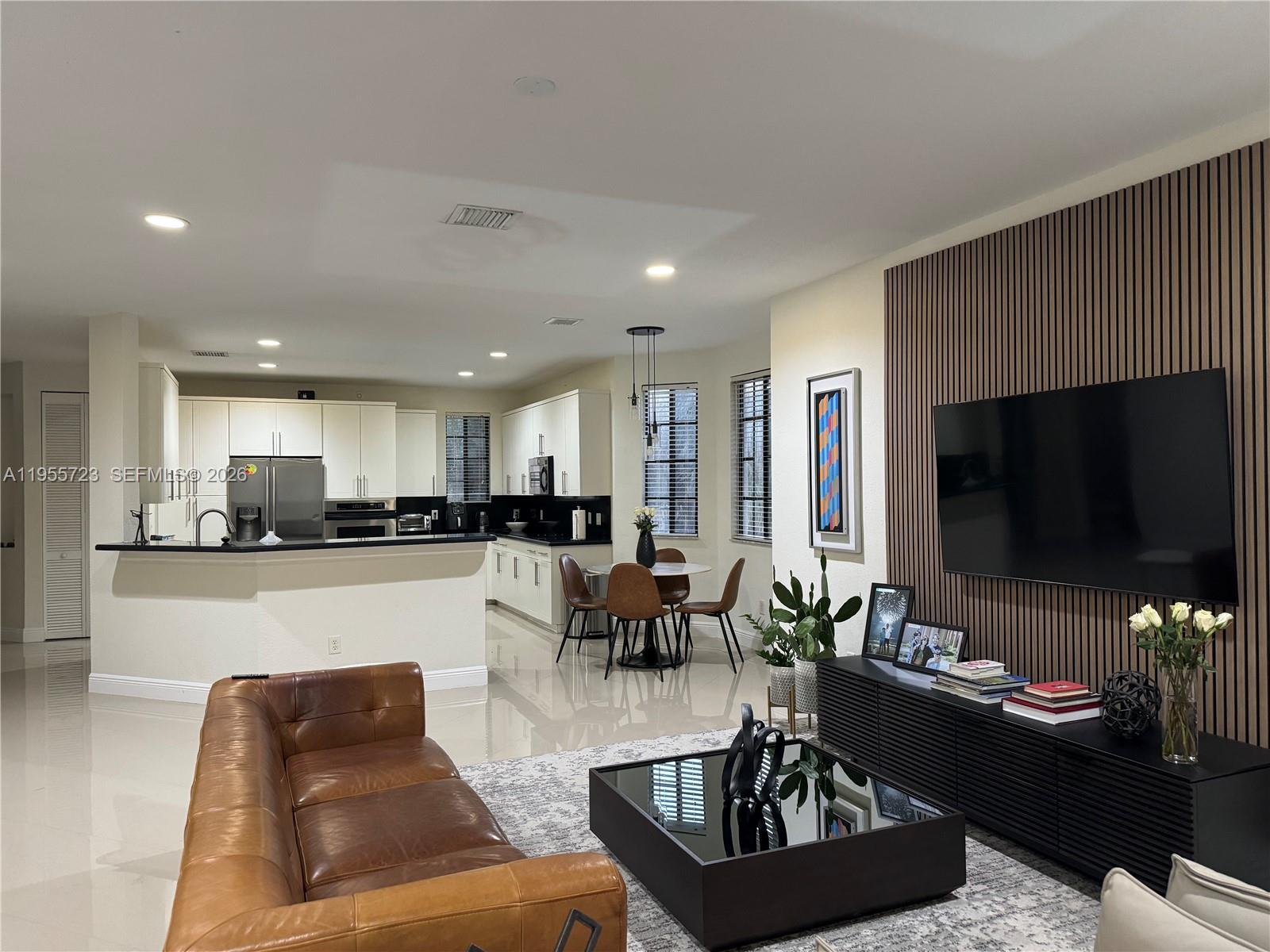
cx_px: 635
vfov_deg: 56.8
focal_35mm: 24
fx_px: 881
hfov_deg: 71.6
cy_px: 476
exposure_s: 1/60
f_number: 1.78
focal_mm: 6.86
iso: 400
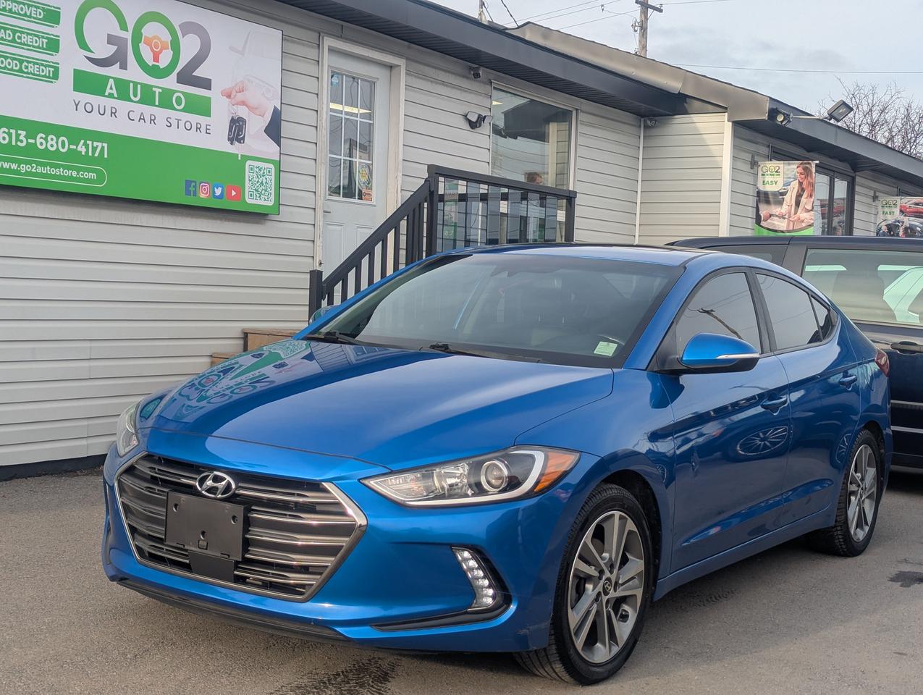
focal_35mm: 48
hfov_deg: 39.6
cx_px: 462
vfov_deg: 30.3
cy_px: 348
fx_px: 1282
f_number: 1.85
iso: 49
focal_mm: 6.81
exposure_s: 1/962
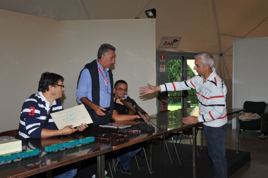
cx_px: 134
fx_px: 335
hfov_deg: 43.6
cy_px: 89
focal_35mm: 45
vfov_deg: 29.8
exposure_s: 1/50
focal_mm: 45
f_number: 13
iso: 400
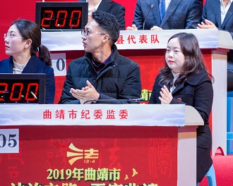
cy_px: 82
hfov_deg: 5.7
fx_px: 2352
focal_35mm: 341
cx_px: 172
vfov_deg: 4.5
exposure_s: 1/160
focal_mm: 200
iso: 1100
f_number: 3.2
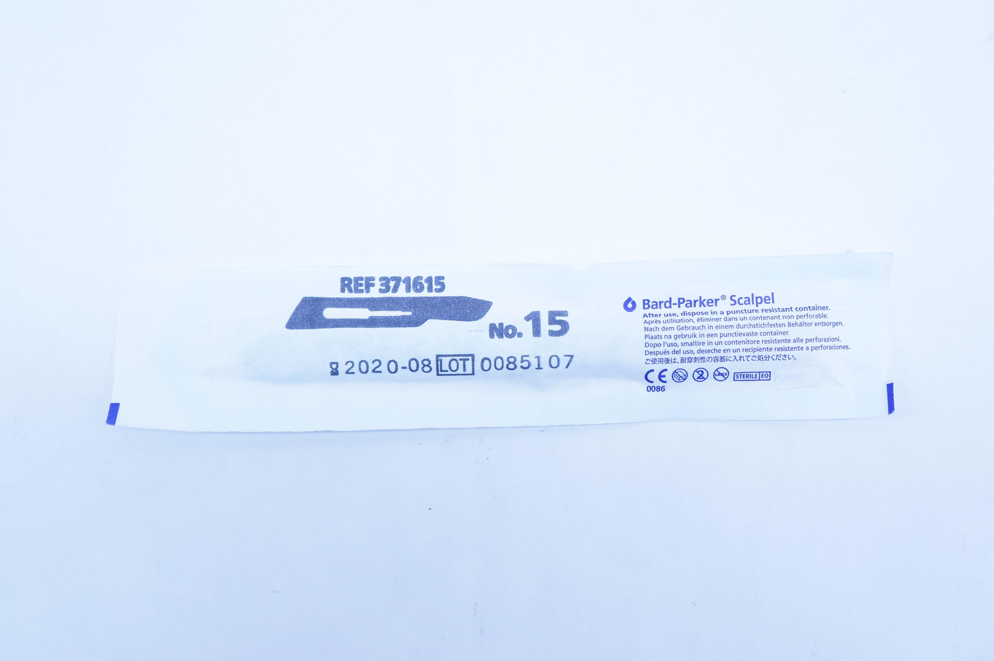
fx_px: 1117
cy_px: 330
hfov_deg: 48.0
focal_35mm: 40
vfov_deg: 32.9
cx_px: 497
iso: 800
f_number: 5.6
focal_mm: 27
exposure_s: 1/125
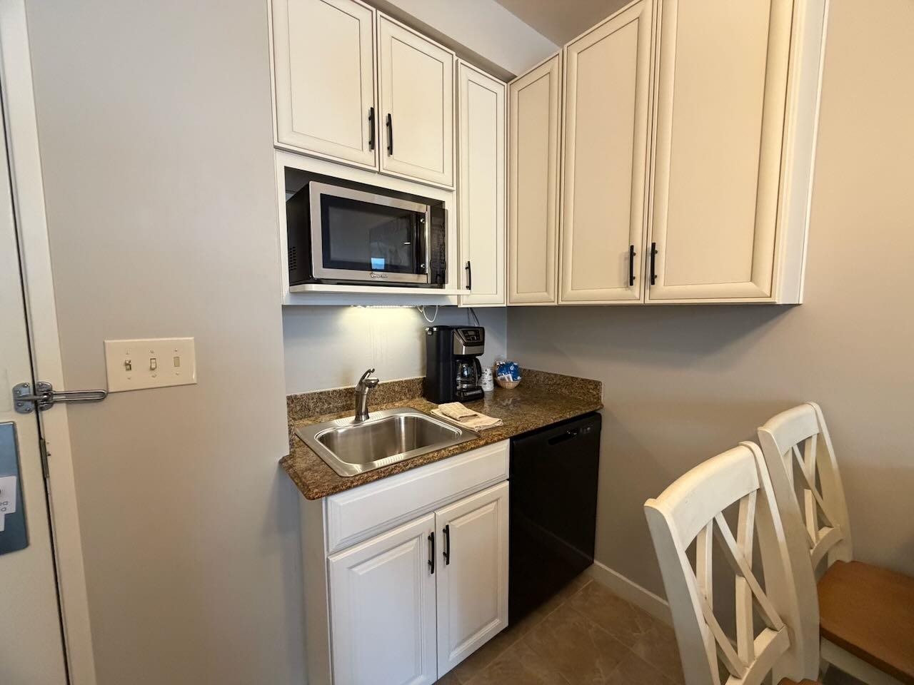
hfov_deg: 102.1
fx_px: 370
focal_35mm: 14
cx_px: 457
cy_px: 342
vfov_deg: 85.7
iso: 500
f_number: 2.2
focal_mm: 2.22
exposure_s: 1/60
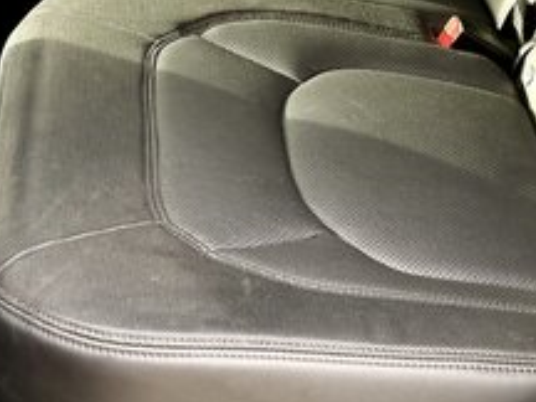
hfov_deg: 21.9
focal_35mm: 89
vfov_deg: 14.9
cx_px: 360
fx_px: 1378
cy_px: -268
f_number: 1.78
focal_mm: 6.76
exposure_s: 1/108
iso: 200
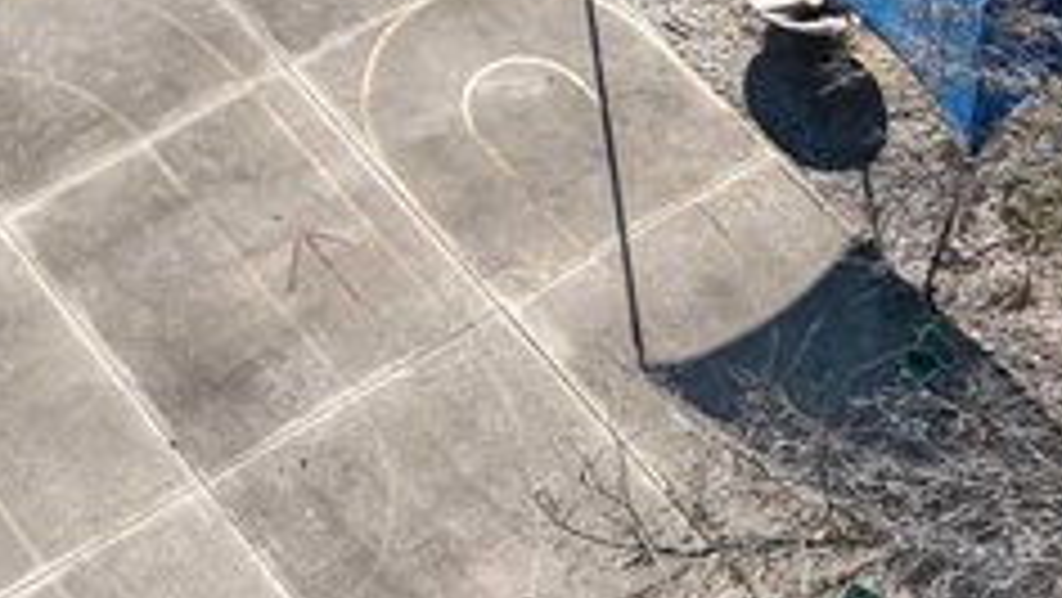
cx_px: -130
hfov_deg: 15.7
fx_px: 3747
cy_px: -674
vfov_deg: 8.6
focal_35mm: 133
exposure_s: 1/160
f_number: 1.8
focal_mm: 8.67
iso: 120
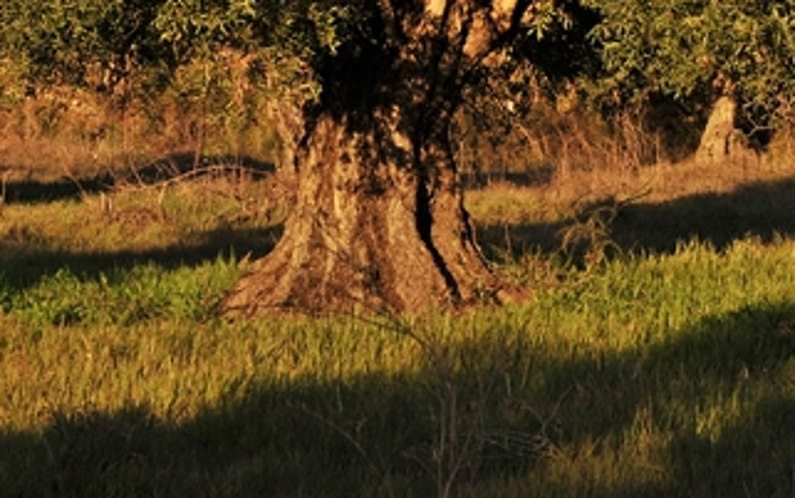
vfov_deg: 6.9
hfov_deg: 11.0
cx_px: 448
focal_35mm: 190
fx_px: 4119
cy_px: -103
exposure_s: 1/250
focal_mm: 50
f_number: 8
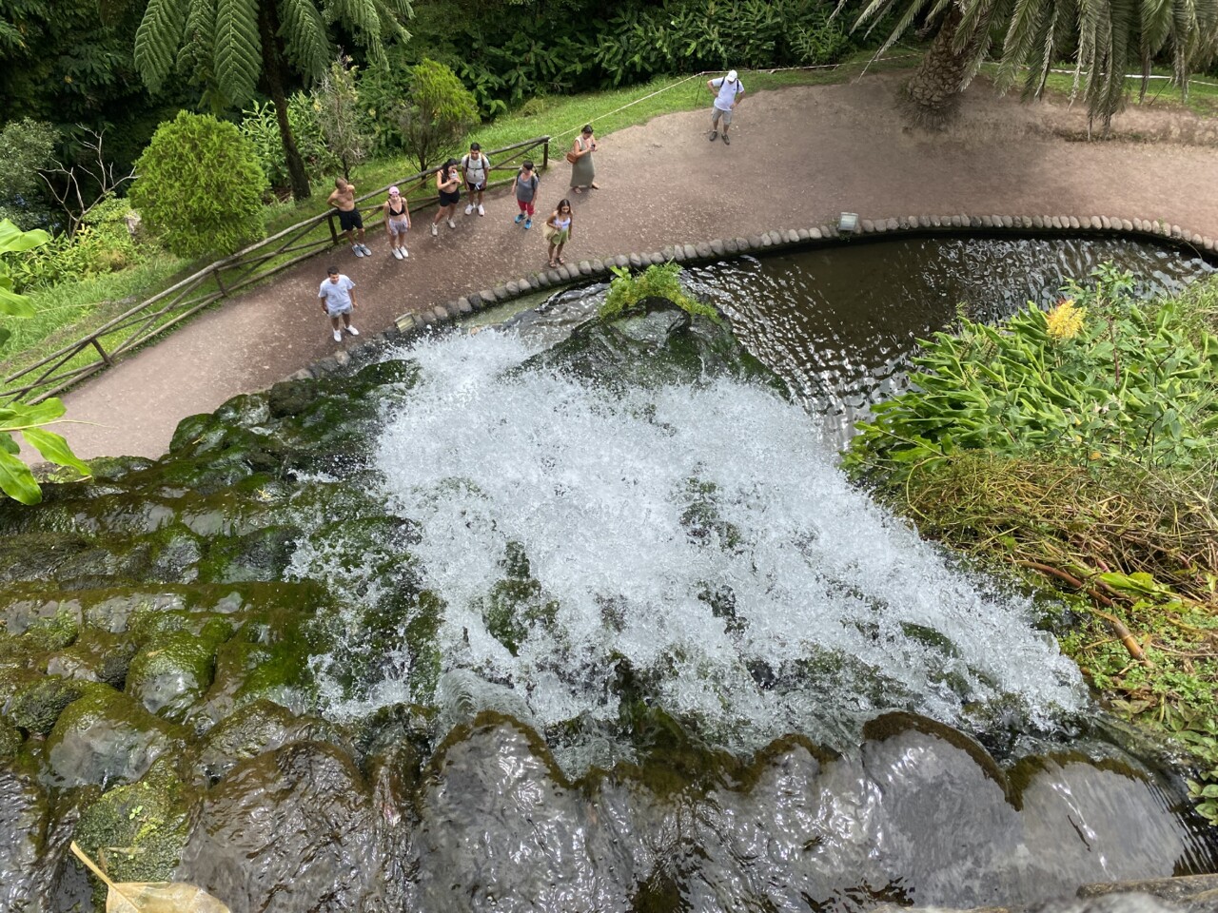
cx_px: 609
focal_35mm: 26
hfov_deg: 67.3
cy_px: 456
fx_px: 915
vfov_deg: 53.1
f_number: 1.8
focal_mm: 4.25
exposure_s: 1/1316
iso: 32
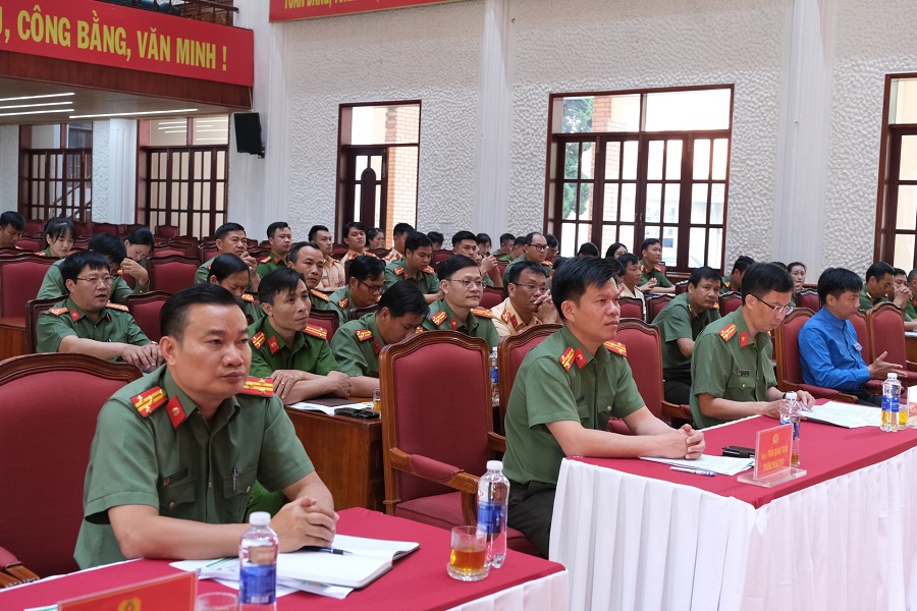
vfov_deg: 31.9
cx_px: 458
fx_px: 1070
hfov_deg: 46.4
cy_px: 306
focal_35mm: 42
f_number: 4
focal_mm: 28.3
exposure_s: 1/125
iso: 1600
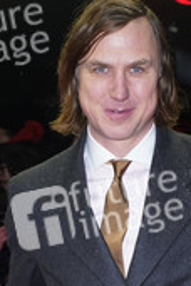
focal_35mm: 105
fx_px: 836
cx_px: 146
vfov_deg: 18.9
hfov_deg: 13.0
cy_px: 294
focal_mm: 45
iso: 640
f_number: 5.6
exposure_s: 1/160
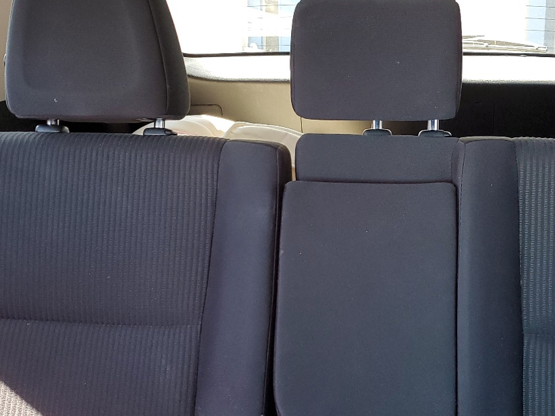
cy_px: 220
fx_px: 818
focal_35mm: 51
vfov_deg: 28.6
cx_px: 367
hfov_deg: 37.1
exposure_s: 1/60.2
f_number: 1.5
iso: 89
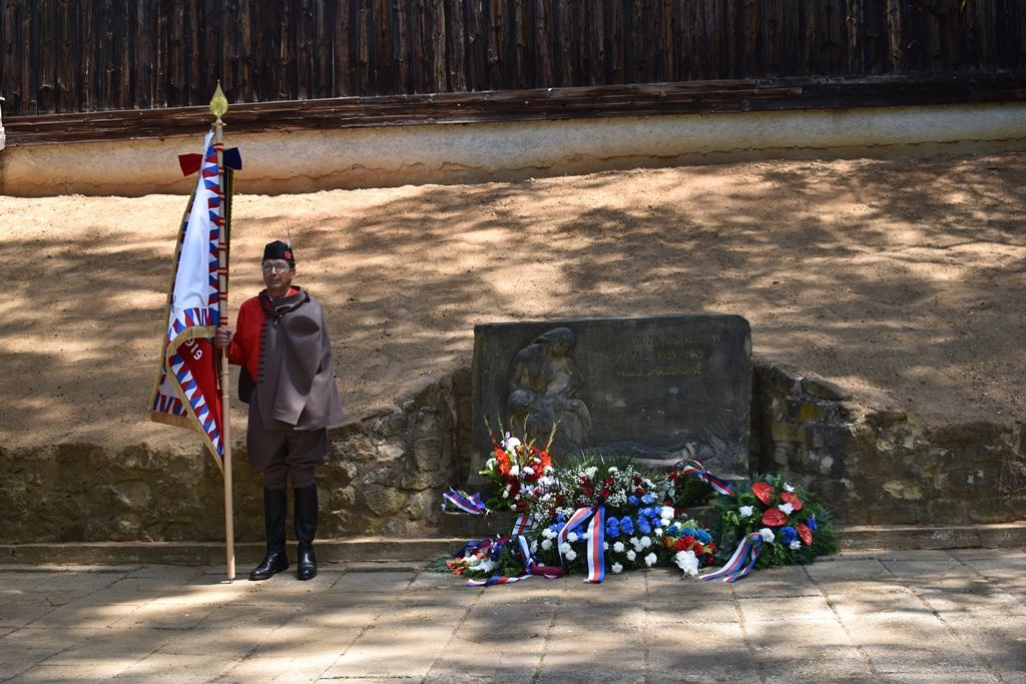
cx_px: 513
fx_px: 1154
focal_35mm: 40
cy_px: 342
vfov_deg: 33.0
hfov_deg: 47.9
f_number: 5.6
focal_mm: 27
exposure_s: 1/125
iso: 100
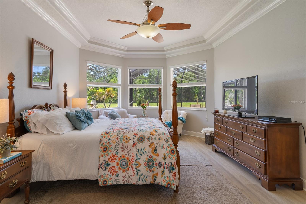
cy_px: 102
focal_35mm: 17
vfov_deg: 70.4
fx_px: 144
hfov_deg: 93.3
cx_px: 153
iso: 320
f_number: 8
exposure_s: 1/2.5
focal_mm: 17
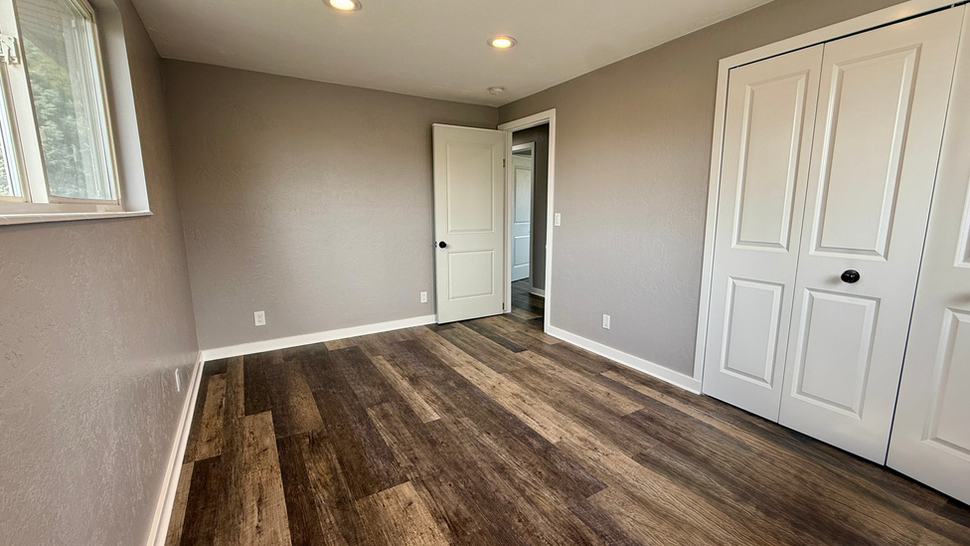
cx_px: 491
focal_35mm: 16
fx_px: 412
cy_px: 273
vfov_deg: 67.1
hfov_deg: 99.4
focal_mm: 2.22
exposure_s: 1/120
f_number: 2.2
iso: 80
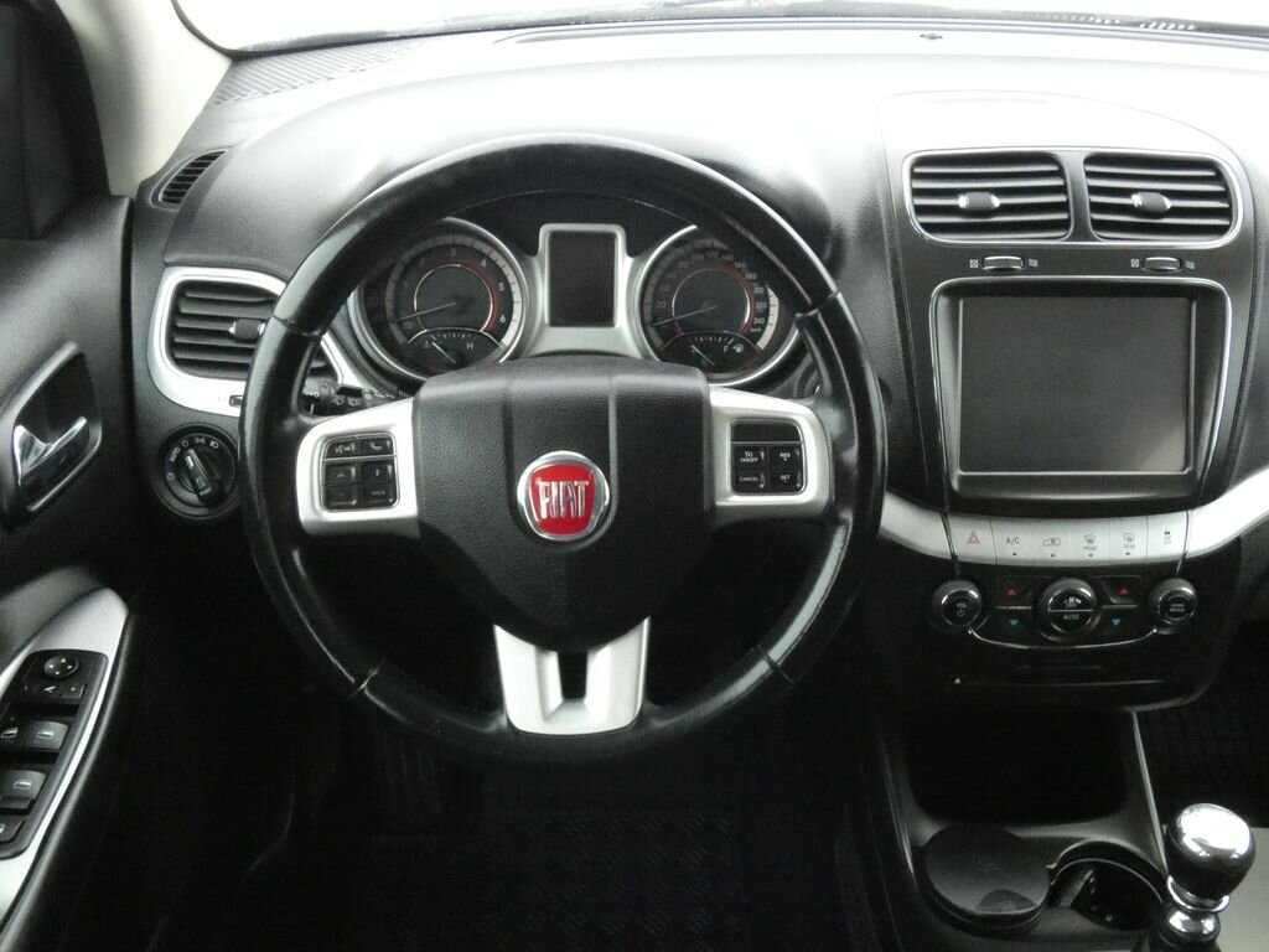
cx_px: 634
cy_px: 476
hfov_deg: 52.6
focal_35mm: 35
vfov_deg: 40.7
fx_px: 1283
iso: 1600
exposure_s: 1/80
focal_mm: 6.2
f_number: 5.6
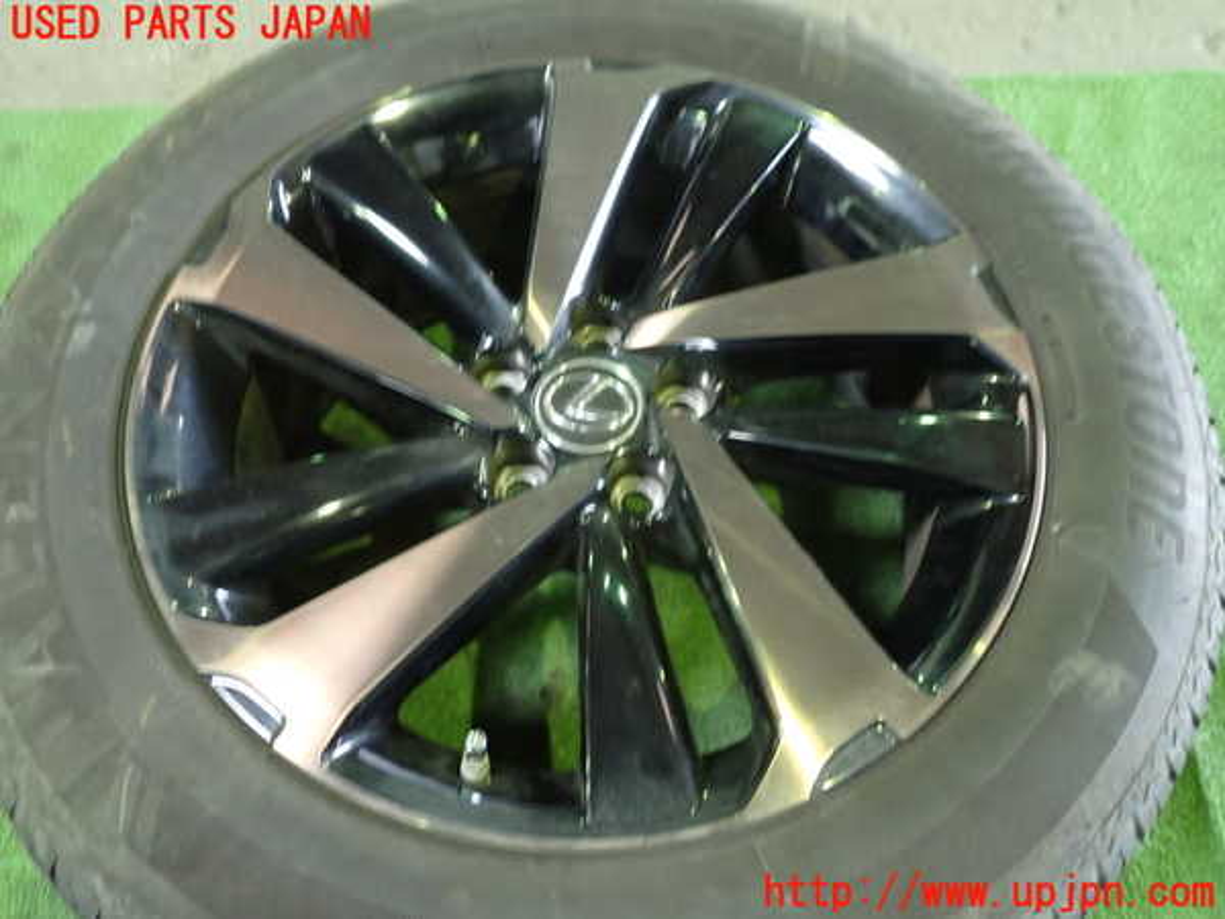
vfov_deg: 46.8
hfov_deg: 60.0
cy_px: 460
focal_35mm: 30
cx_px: 612
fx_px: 1062
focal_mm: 5.4
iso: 800
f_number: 2.3
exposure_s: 1/20
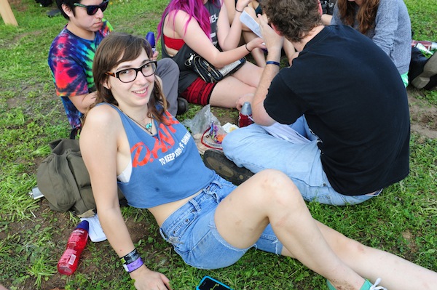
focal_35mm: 38
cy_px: 145
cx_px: 218
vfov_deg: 35.0
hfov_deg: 50.7
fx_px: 461
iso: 1000
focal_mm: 38
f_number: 9
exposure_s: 1/400
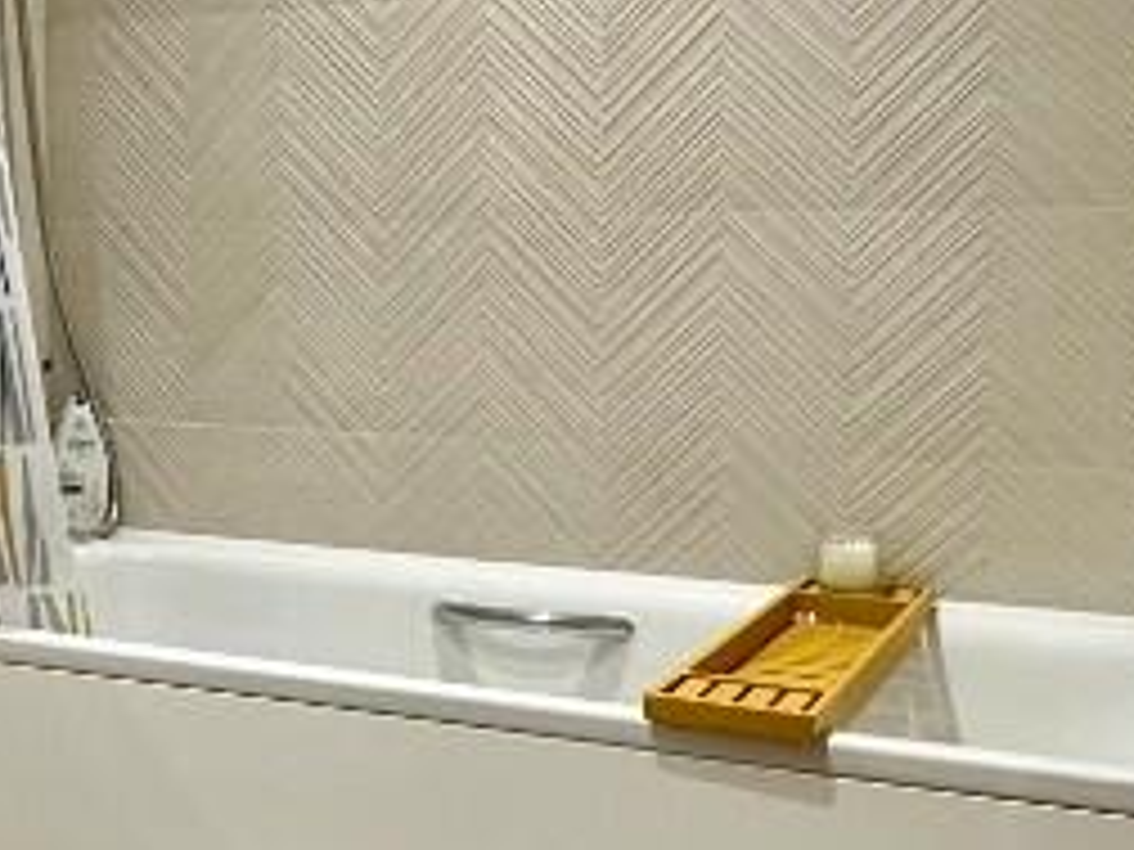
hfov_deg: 31.6
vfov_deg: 25.6
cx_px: 45
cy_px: 324
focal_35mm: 57
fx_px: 1867
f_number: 2.2
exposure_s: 1/100
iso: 320
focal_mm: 2.22
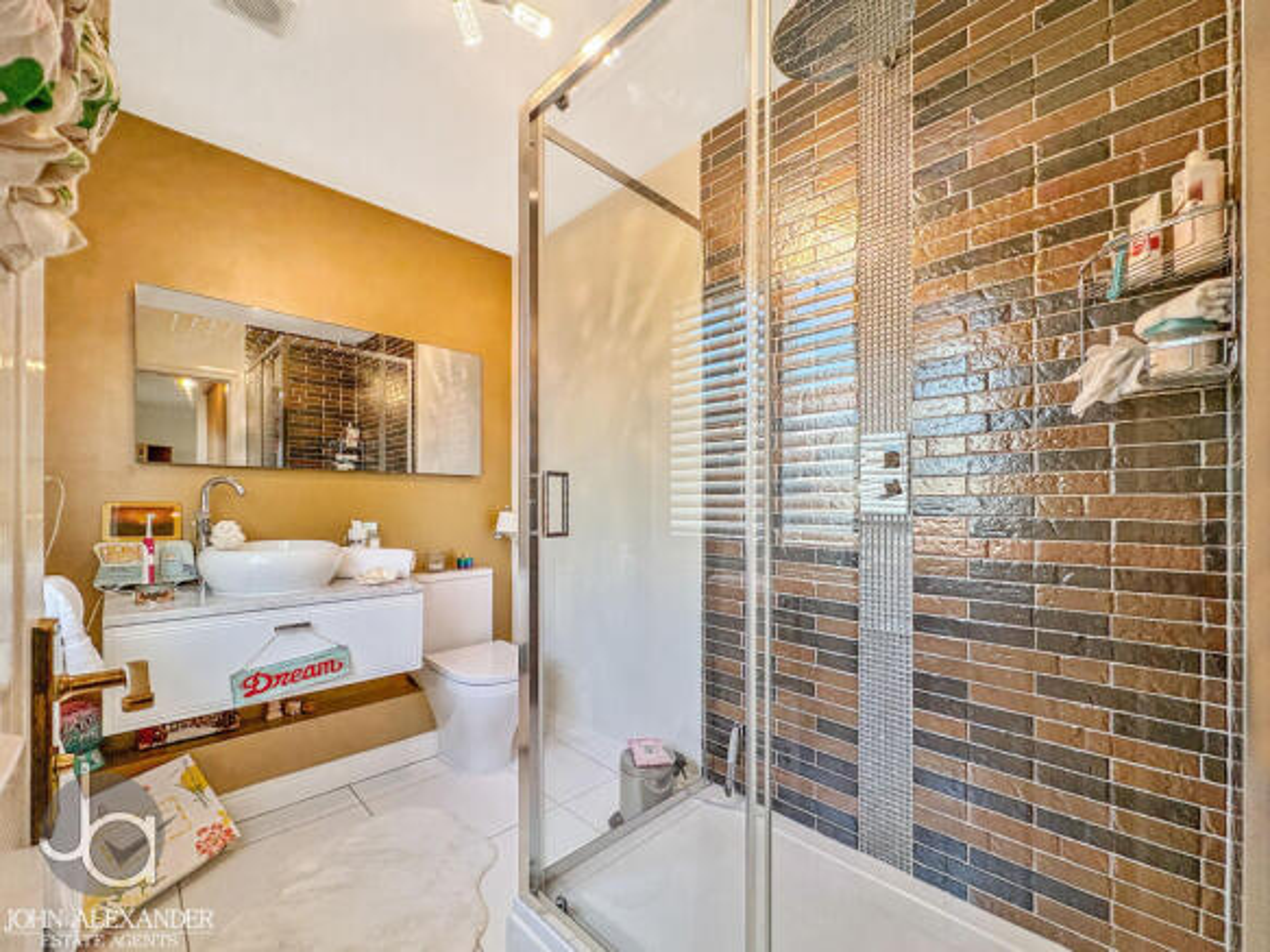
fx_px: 514
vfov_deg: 85.7
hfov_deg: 102.1
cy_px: 476
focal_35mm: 14
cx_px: 635
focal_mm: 2.22
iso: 200
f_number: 2.2
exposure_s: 1/100
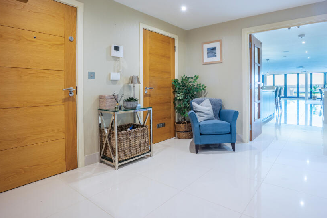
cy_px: 90
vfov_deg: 61.5
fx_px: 182
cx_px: 193
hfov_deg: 83.2
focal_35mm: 20
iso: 250
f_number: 11
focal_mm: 16
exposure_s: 1/40
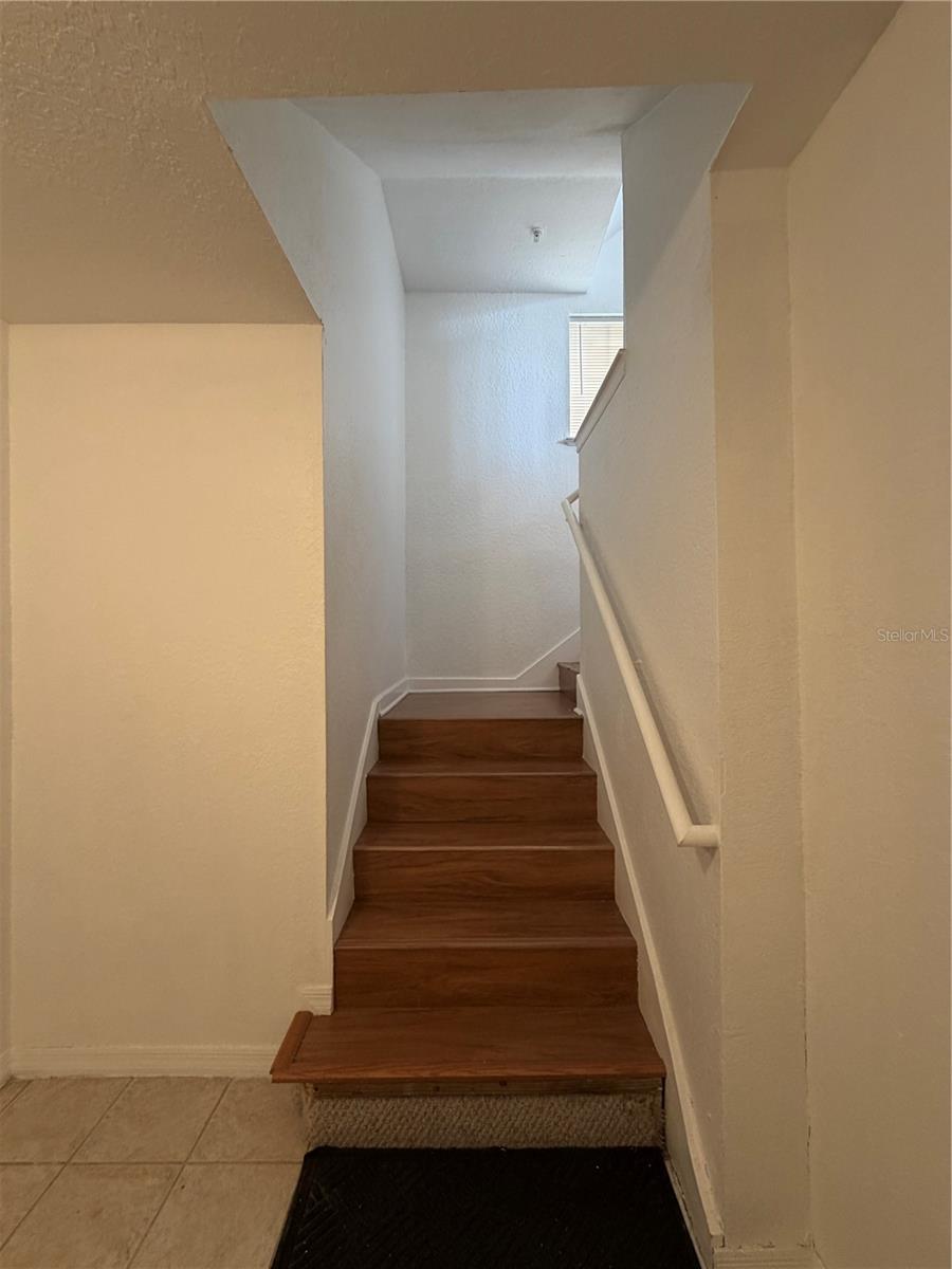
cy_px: 634
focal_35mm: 14
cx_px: 476
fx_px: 513
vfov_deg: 102.1
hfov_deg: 85.7
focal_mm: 2.22
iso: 200
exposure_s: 1/60
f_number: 2.2
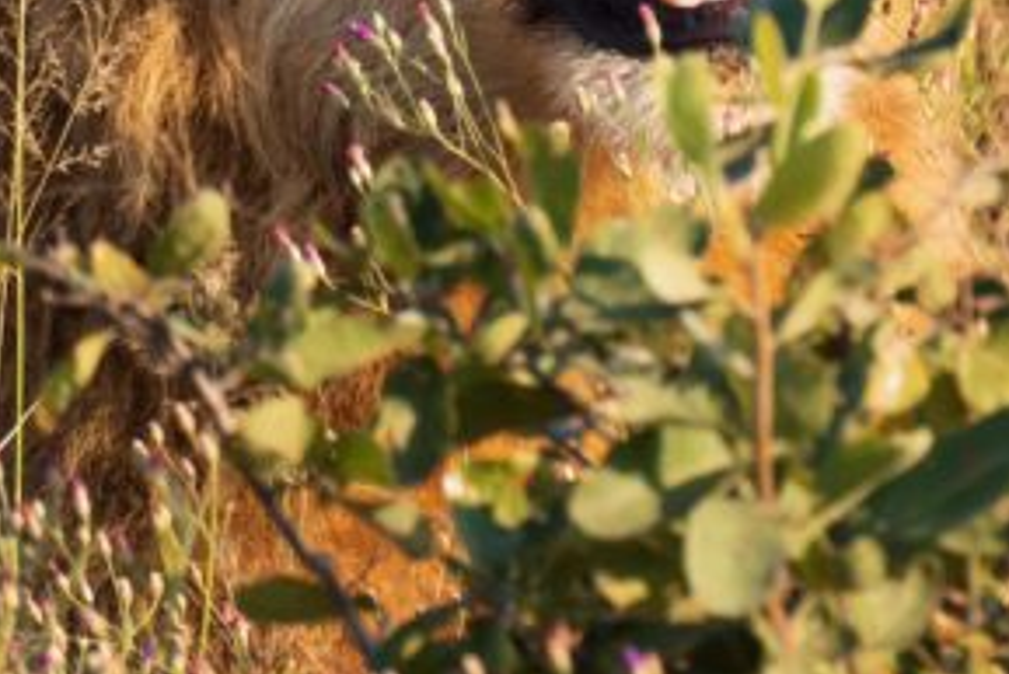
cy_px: 281
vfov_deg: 1.0
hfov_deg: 1.5
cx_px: 751
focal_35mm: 1415
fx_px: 39677
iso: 640
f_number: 13
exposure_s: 1/640
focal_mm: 400
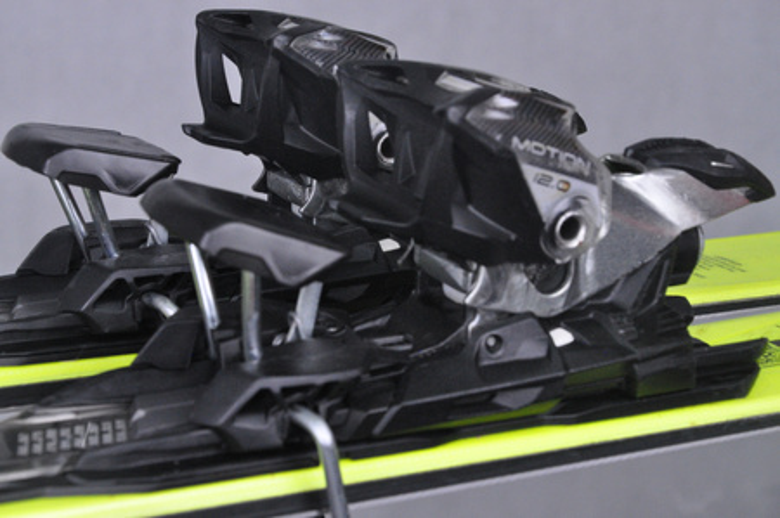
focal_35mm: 93
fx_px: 2013
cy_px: 259
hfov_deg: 21.9
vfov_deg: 14.7
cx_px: 390
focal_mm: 62
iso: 3200
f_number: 9.5
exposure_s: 1/125
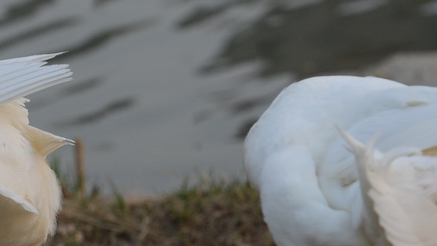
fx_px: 4380
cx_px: 46
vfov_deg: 3.2
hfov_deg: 5.7
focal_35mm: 378
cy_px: 265
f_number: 5
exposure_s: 1/1000
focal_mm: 130
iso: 640
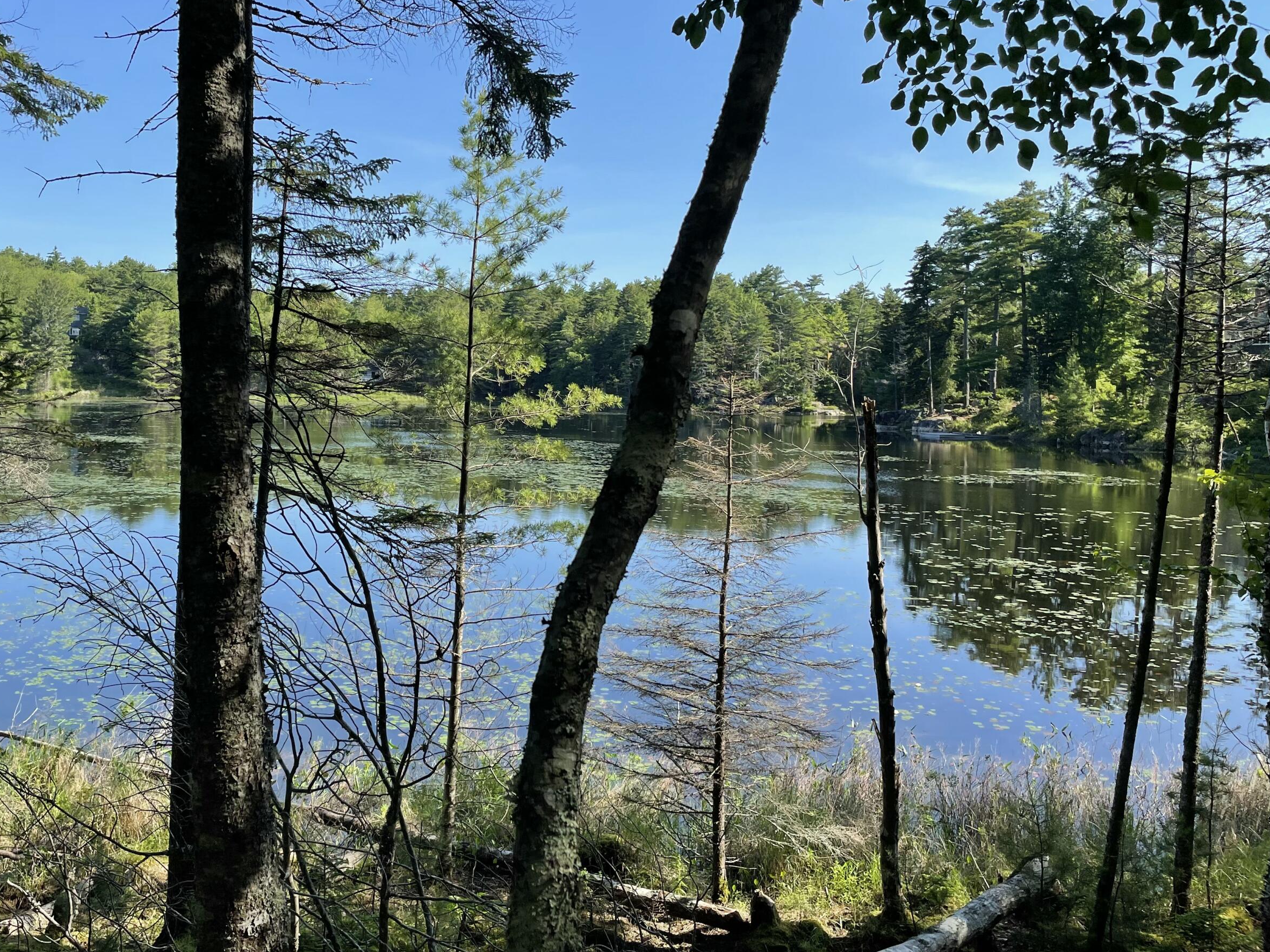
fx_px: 1211
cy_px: 437
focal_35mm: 33
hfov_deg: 54.8
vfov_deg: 42.9
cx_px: 490
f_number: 1.6
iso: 32
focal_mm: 4.2
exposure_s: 1/1553
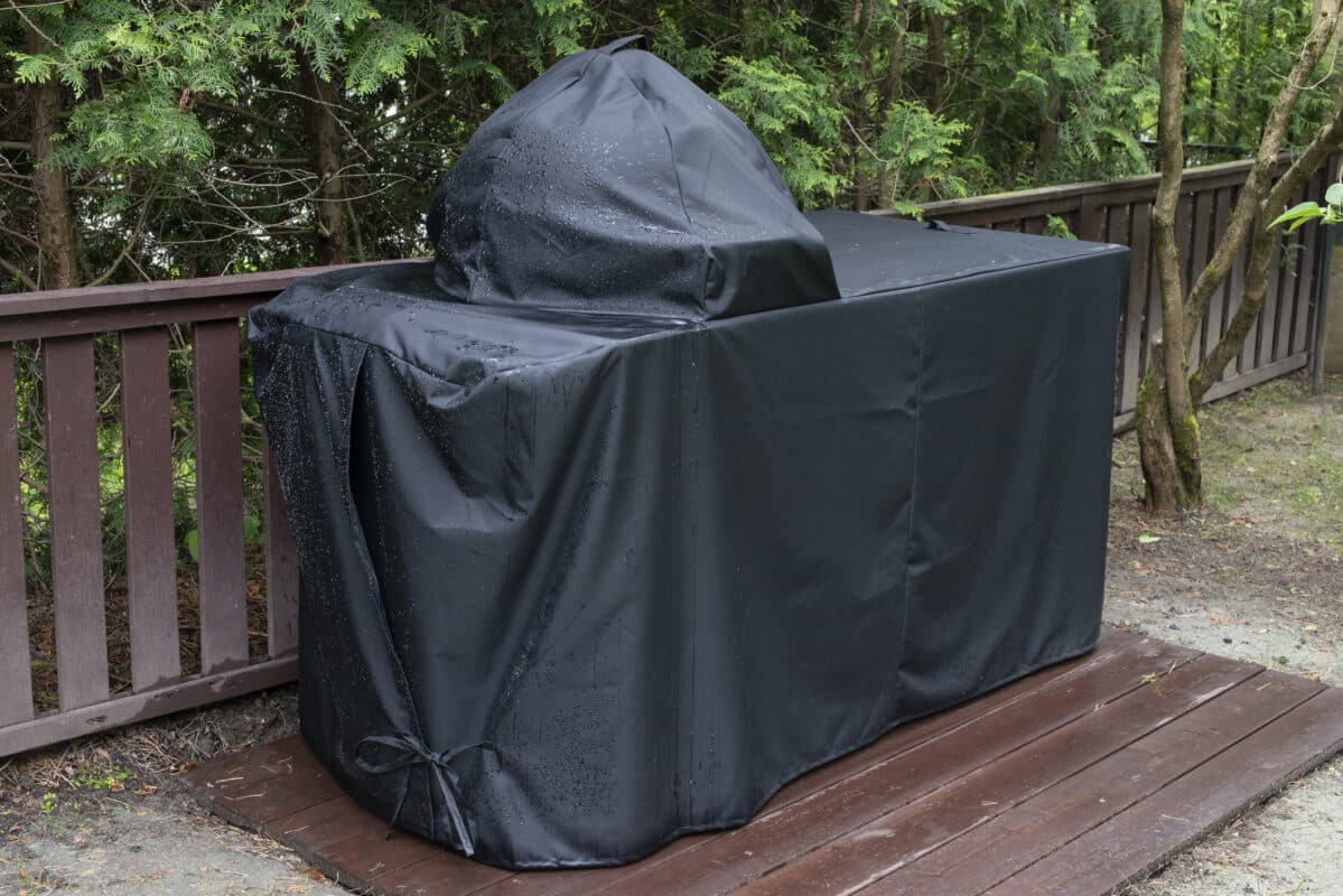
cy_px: 448
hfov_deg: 39.6
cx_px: 672
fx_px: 1866
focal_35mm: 50
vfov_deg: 27.0
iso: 400
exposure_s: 1/80
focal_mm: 50
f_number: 7.1
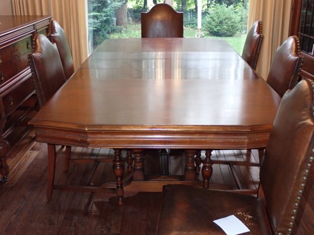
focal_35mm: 44
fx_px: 399
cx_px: 157
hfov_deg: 43.0
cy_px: 118
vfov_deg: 32.9
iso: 500
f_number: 2.9
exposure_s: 1/40
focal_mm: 7.84
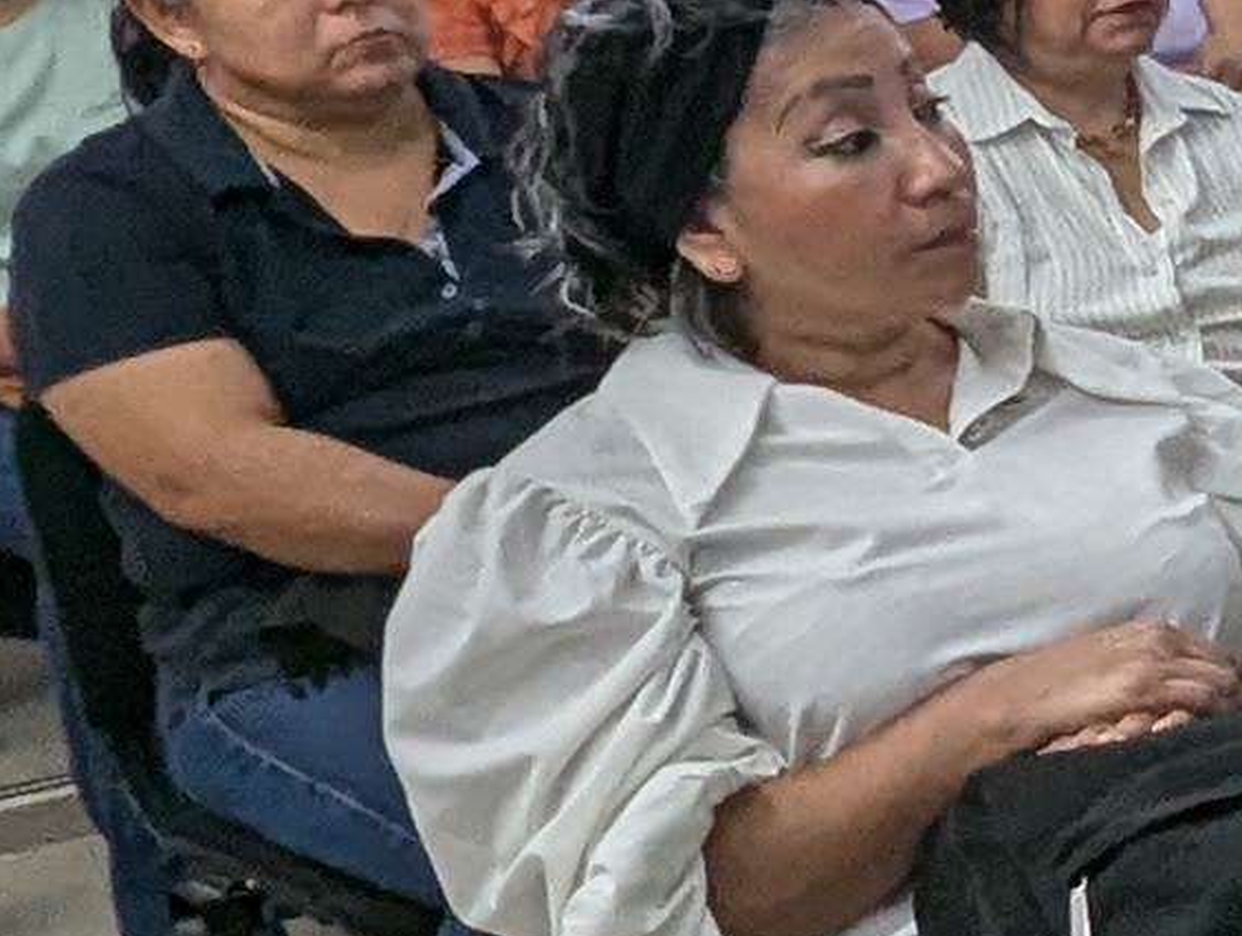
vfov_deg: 15.8
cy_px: 385
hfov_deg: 13.8
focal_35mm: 94
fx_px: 3378
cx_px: 3079
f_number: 2.2
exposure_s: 1/24
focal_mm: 1.95
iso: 183
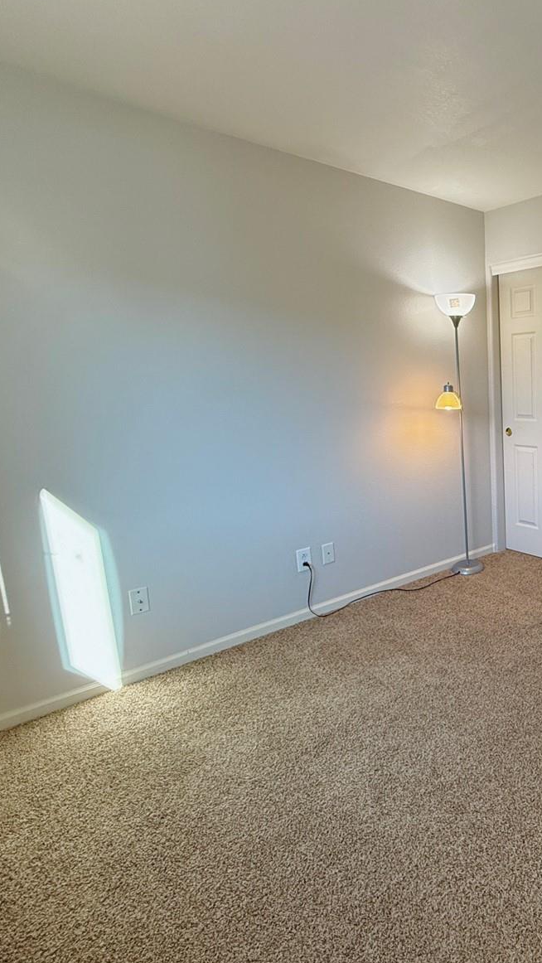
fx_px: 536
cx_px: 511
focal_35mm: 21
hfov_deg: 46.9
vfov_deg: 83.8
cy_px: 477
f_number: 2.2
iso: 200
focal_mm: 2.22
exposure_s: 1/120
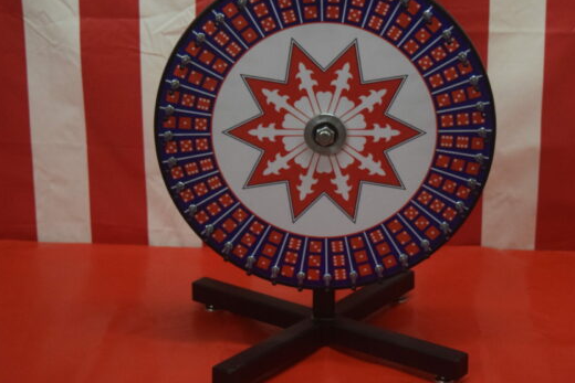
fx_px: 1290
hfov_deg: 25.1
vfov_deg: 16.9
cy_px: 139
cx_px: 330
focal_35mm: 81
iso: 2800
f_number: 4.5
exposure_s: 1/60
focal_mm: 35
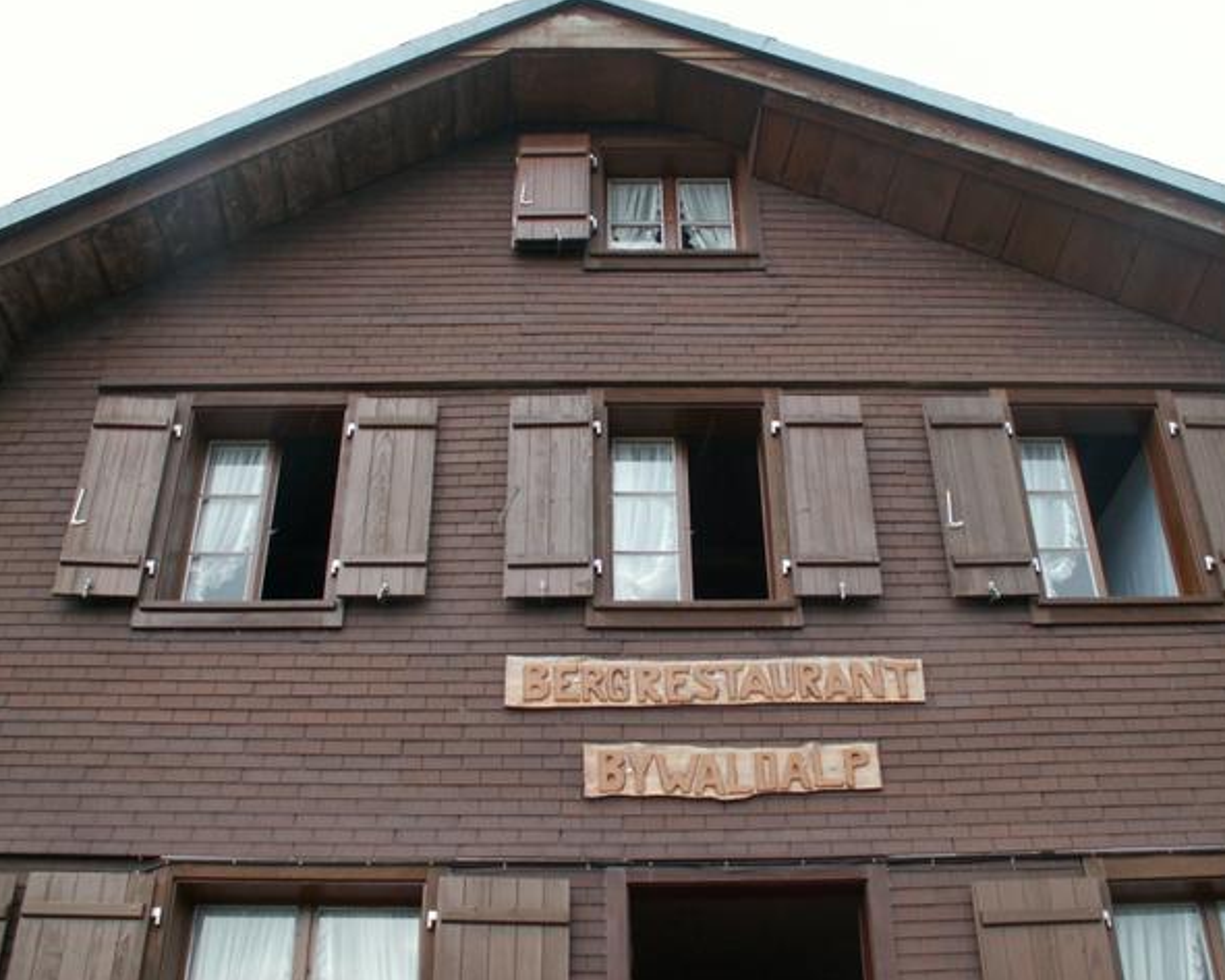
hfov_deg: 49.0
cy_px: 489
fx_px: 1342
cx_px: 657
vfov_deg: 40.1
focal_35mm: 37
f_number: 2.8
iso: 50
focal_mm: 5.86
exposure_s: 1/80
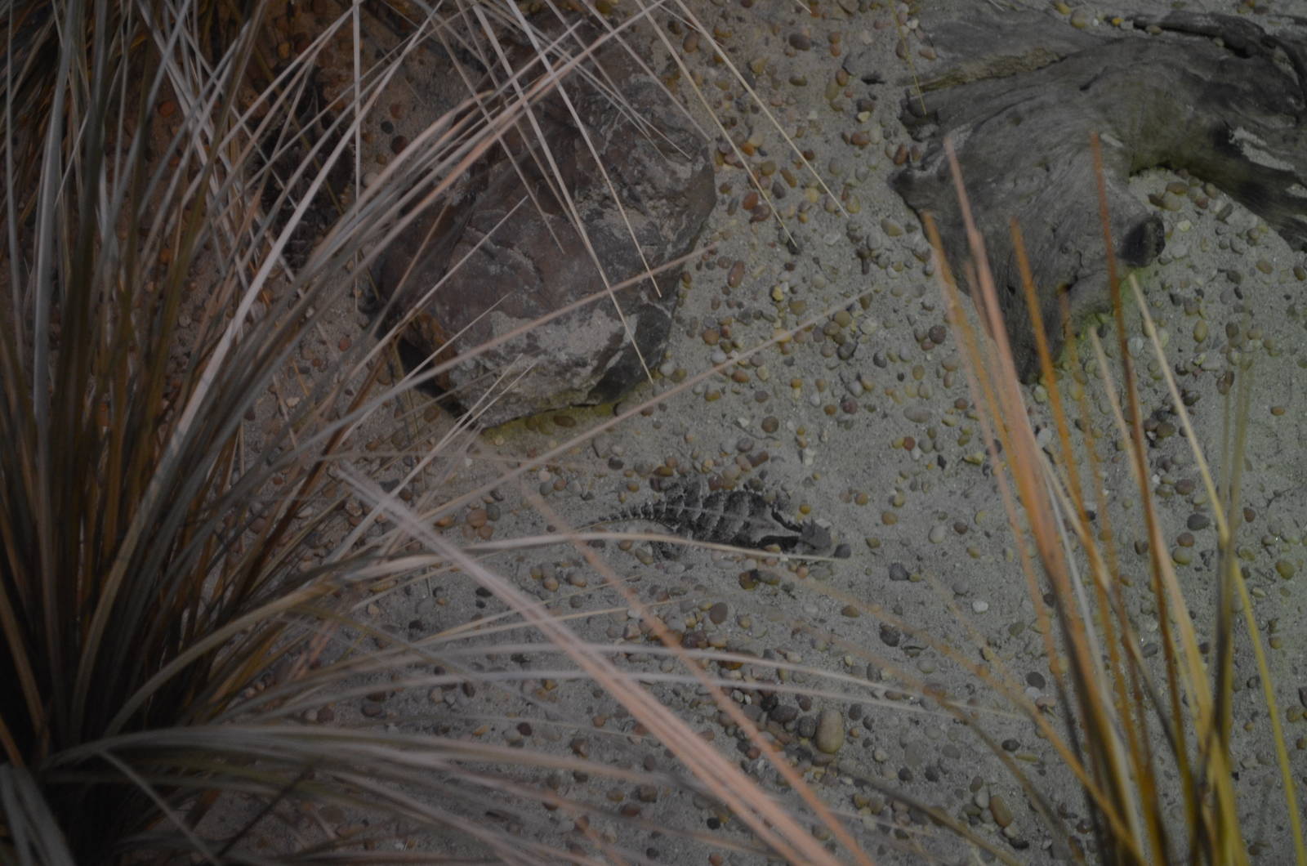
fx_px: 2989
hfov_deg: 24.7
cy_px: 433
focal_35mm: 82
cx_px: 654
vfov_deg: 16.5
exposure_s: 1/50
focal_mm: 55
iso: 800
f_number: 5.6
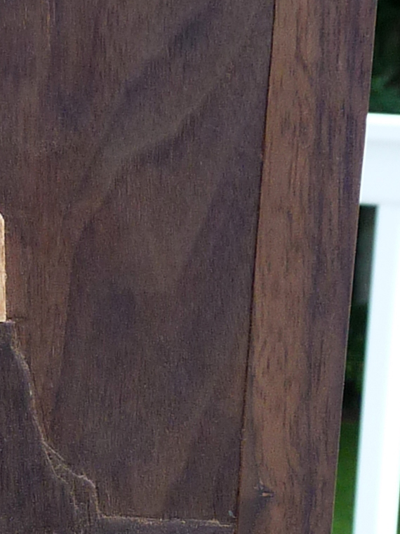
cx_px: -45
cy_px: 442
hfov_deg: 12.1
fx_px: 1849
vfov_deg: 16.3
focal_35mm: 120
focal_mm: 4.1
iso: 80
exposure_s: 1/60
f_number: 3.3
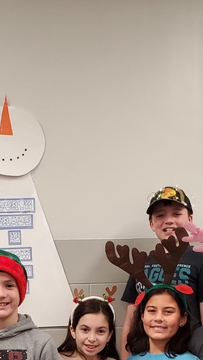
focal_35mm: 65
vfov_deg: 29.8
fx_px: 622
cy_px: 375
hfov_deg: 18.4
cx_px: 51
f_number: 2.4
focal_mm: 4.3
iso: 200
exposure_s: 1/60
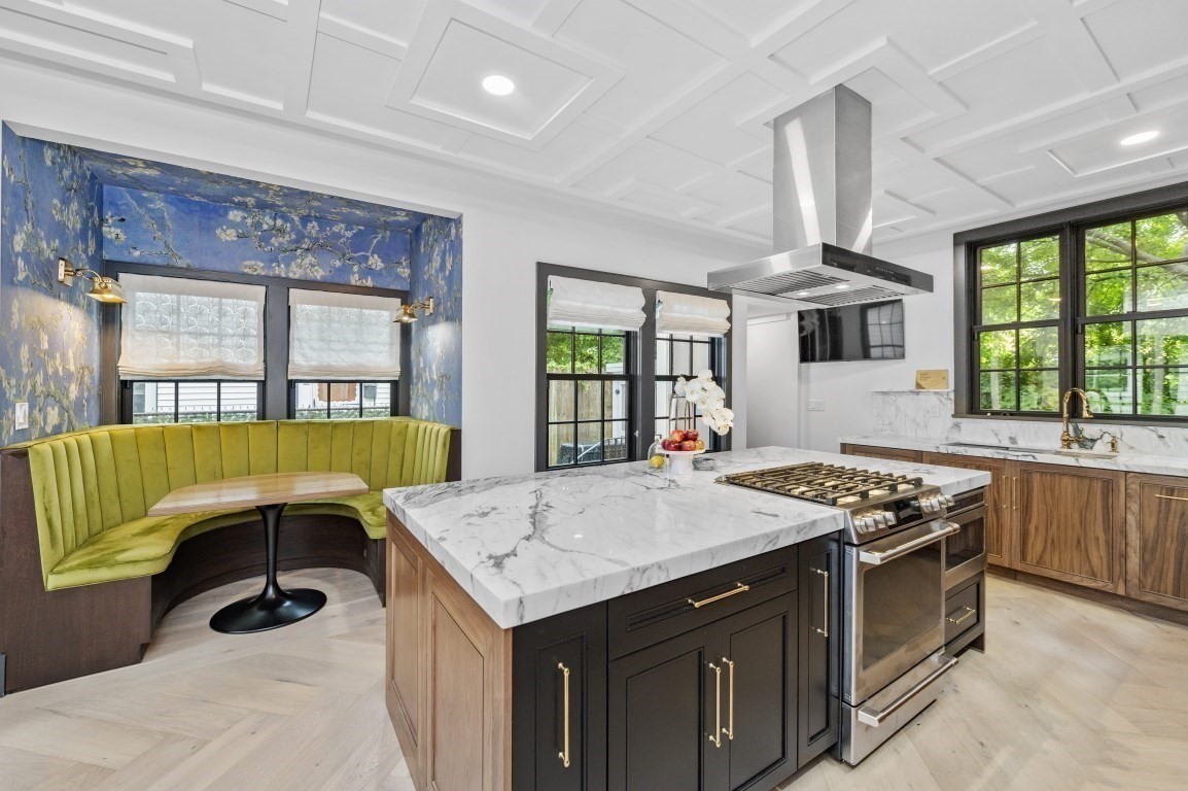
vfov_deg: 81.1
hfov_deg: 104.3
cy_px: 396
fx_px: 462
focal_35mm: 14
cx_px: 594
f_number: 5.6
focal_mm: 14
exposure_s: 1/100
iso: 800
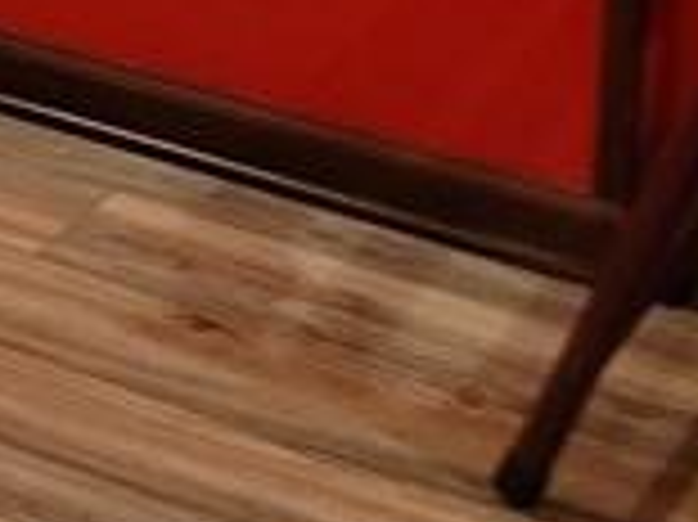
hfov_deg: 10.1
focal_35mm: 172
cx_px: -955
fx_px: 3466
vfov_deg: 7.8
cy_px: -850
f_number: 1.8
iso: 500
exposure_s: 1/40
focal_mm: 5.4
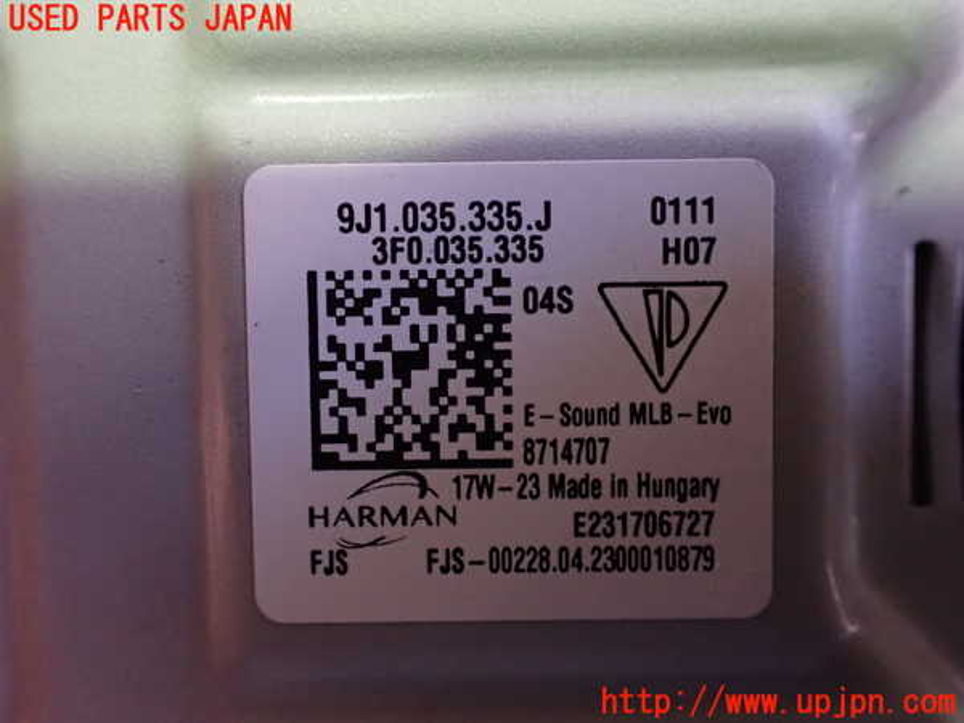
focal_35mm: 30
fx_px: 835
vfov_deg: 46.8
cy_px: 362
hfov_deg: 60.0
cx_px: 482
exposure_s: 1/60
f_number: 2.3
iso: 800
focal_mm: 5.4
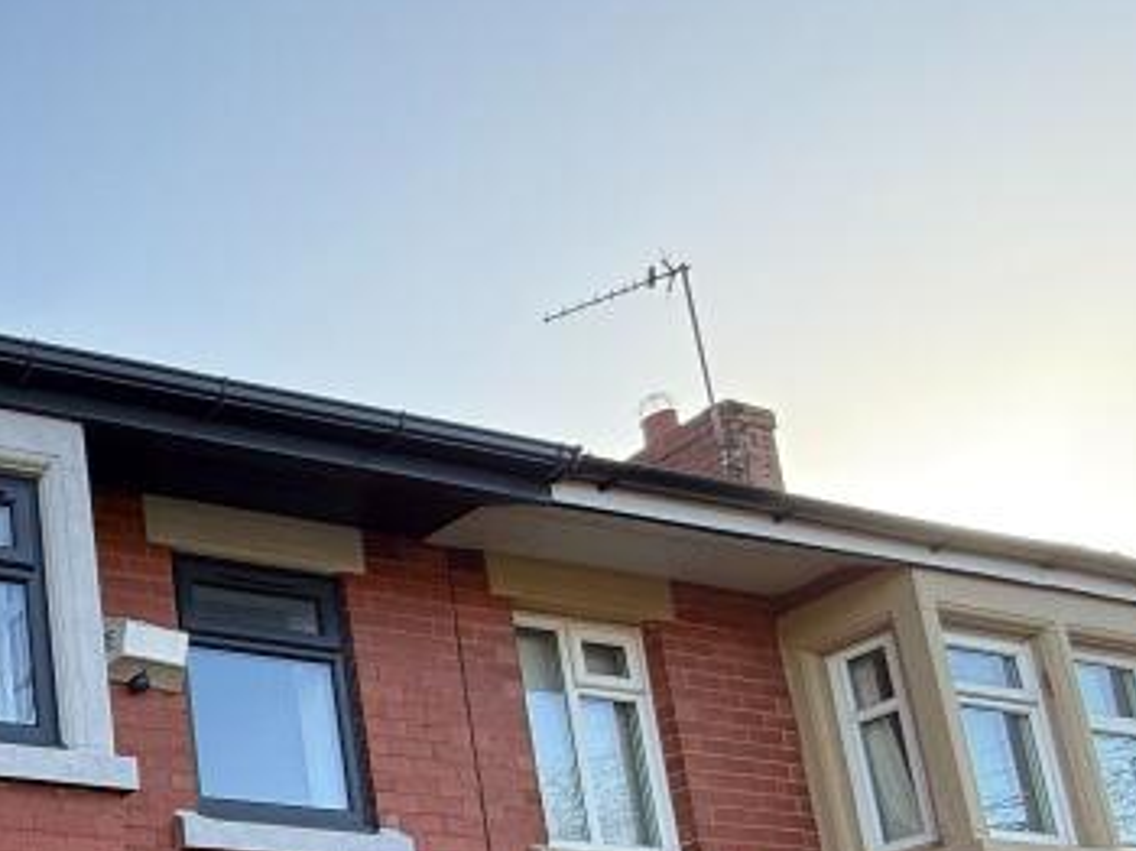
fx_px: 1345
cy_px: 1000
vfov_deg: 30.3
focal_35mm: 41
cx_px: -321
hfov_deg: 33.9
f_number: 2.2
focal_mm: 2.22
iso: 64
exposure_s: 1/393
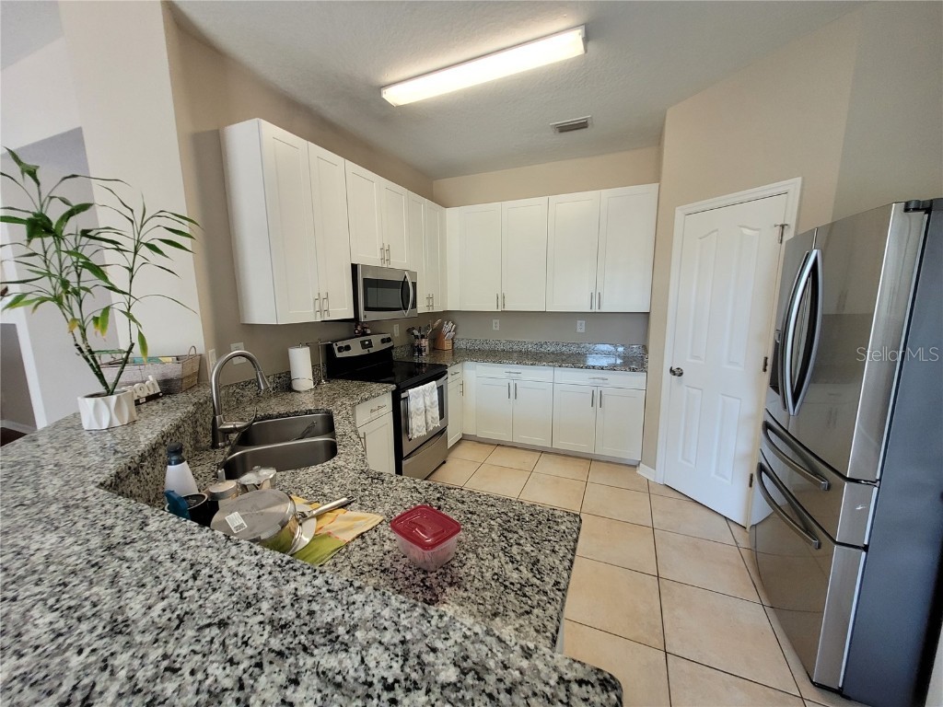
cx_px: 472
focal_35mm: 13
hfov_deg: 106.2
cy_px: 354
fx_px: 354
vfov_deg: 89.9
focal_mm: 1.74
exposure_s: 1/60
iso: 200
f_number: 2.2
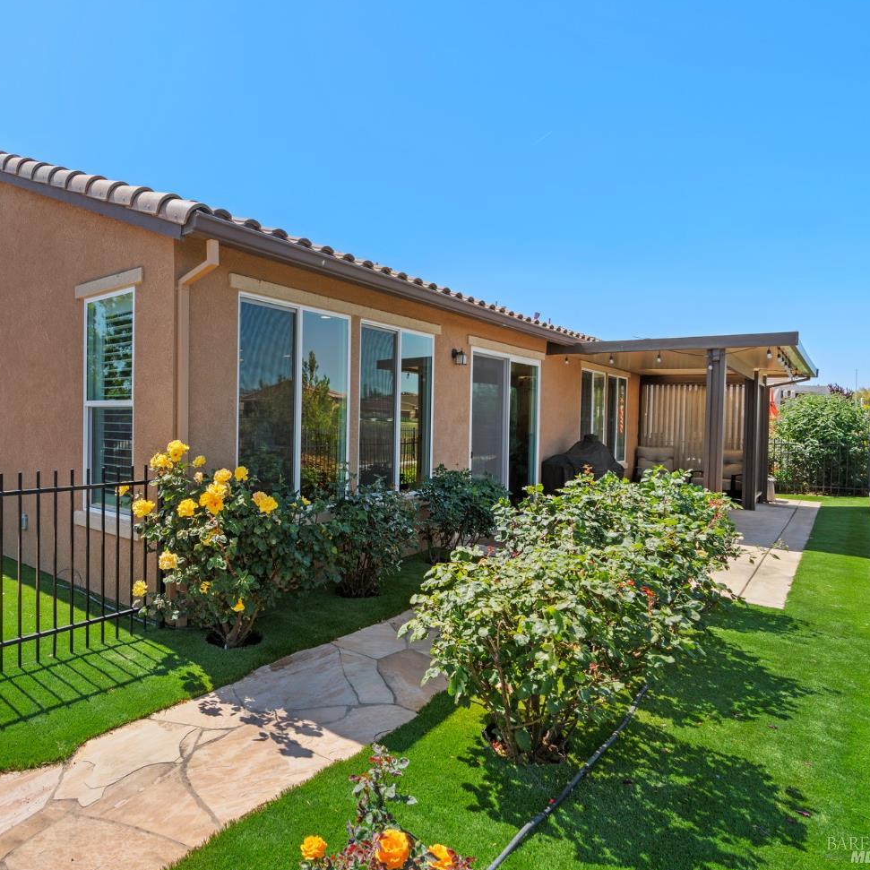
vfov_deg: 72.1
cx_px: 228
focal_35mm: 21
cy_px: 428
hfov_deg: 68.0
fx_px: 597
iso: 100
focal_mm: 16
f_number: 8
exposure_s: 1/160
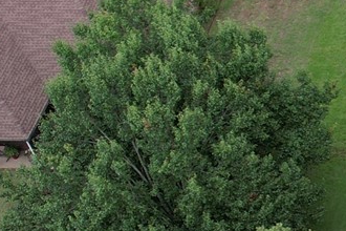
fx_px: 1394
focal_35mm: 145
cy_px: 148
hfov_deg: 12.1
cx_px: 759
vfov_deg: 9.5
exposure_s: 1/500
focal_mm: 8.38
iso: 130
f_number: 2.8
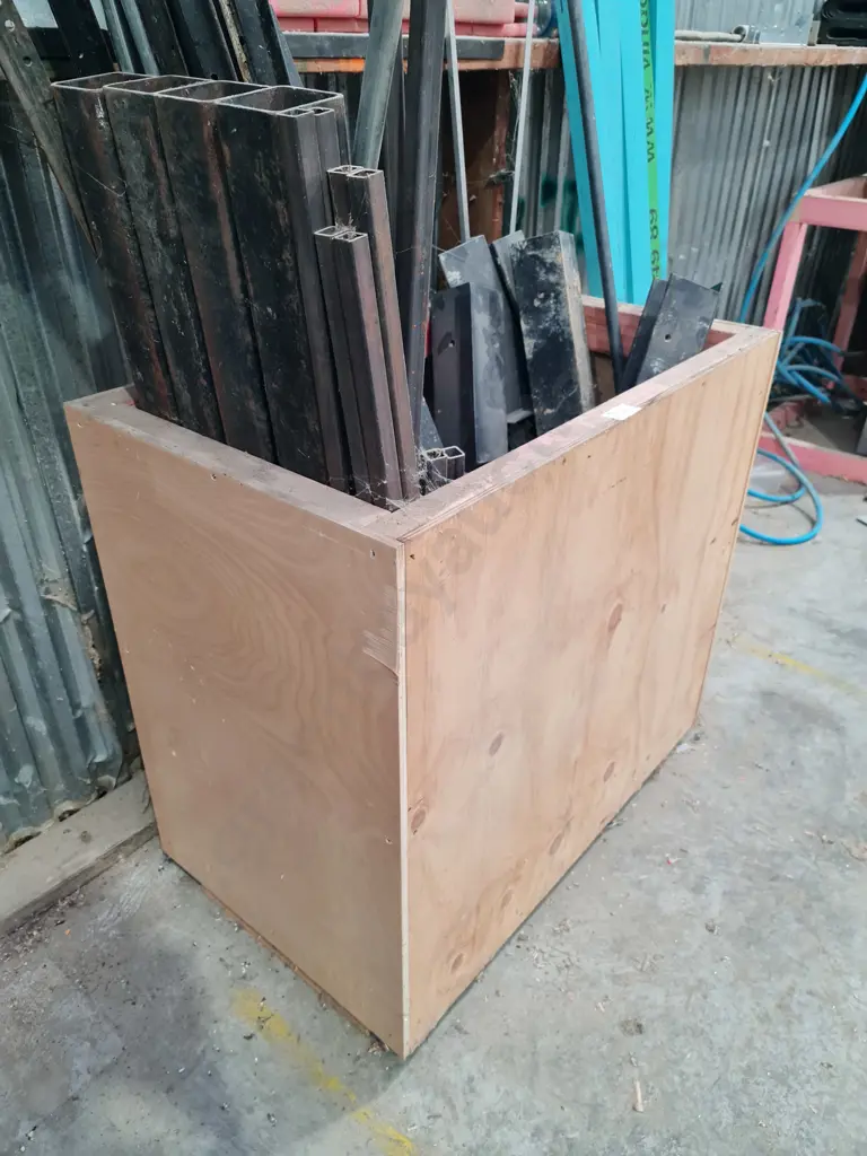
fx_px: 835
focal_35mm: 25
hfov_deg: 54.9
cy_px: 578
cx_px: 434
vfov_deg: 69.4
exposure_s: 1/50
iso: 200
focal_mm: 7
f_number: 1.8
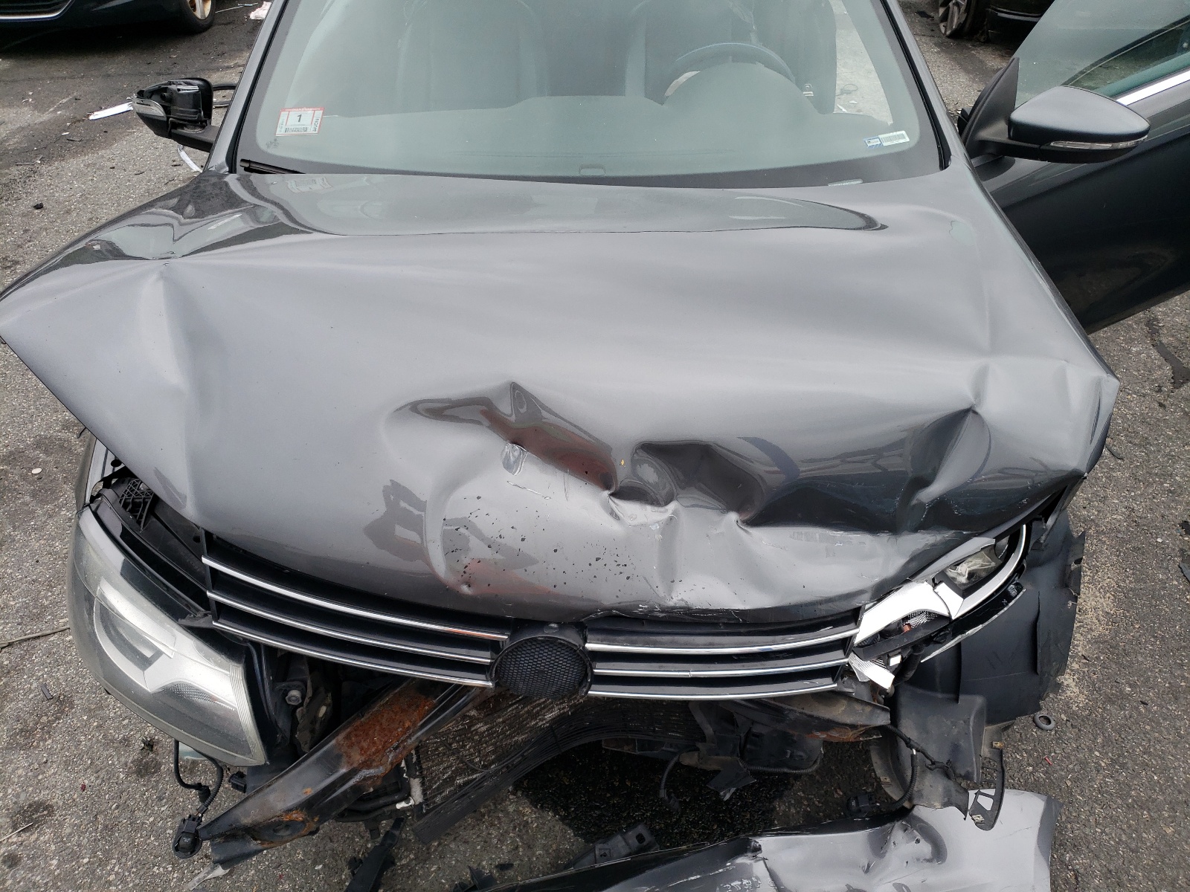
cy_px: 446
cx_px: 595
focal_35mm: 26
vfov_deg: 53.1
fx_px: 894
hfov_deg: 67.3
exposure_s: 1/1111
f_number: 1.5
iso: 50
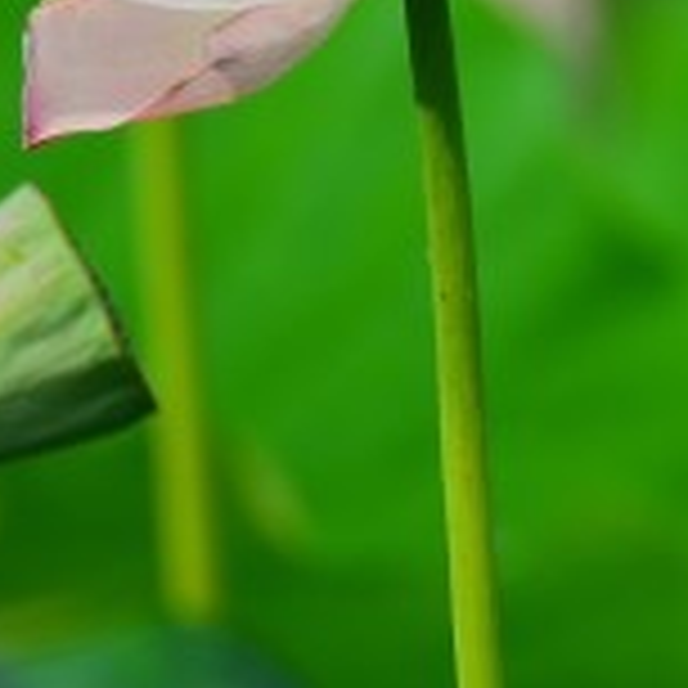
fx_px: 65705
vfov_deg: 0.6
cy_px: -76
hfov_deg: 0.6
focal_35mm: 2922
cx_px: 688
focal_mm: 550
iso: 100
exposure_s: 1/320
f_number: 6.3
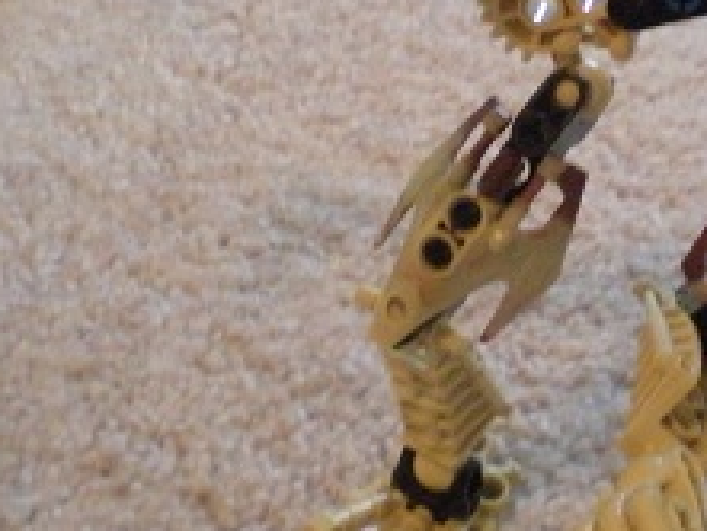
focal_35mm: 88
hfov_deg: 21.9
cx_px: 585
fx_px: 1798
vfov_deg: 16.6
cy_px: 77
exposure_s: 1/14.5
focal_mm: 6.3
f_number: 3.1
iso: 800
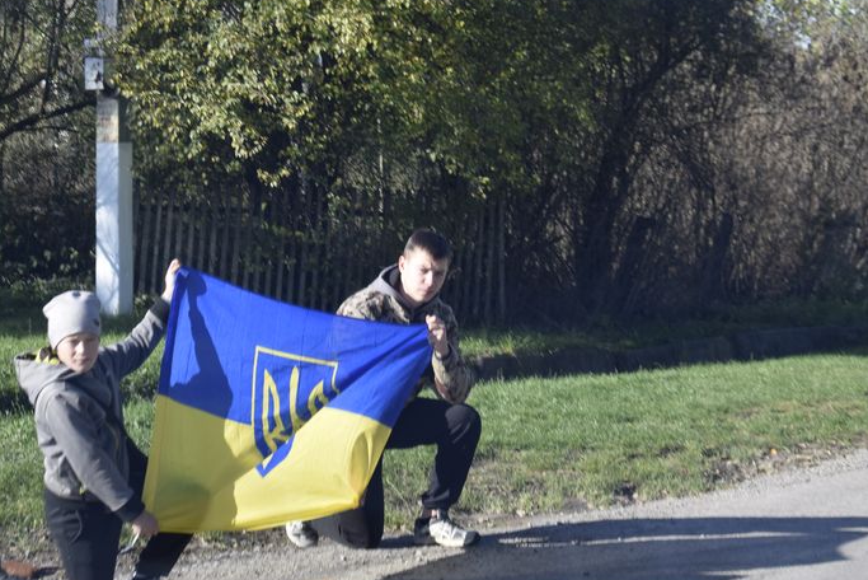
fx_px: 2184
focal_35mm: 91
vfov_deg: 15.1
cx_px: 393
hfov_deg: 22.5
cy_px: 300
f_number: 8
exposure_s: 1/250
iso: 360
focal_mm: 55
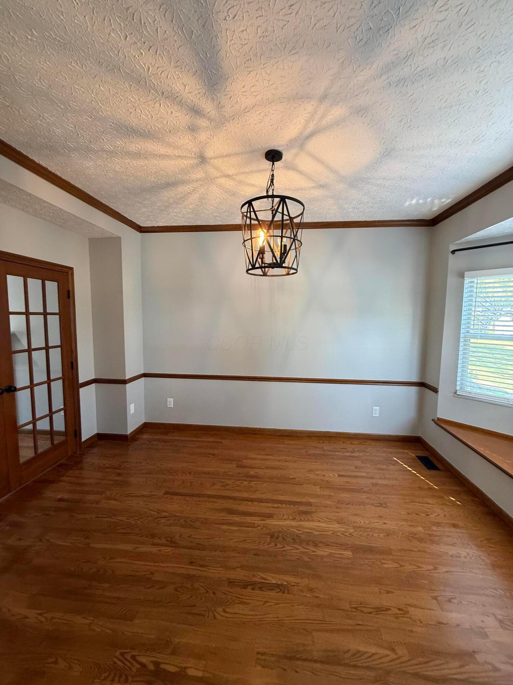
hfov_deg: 85.7
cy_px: 342
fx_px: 277
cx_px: 256
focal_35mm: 14
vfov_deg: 102.1
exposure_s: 1/60
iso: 200
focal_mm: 2.22
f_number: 2.2
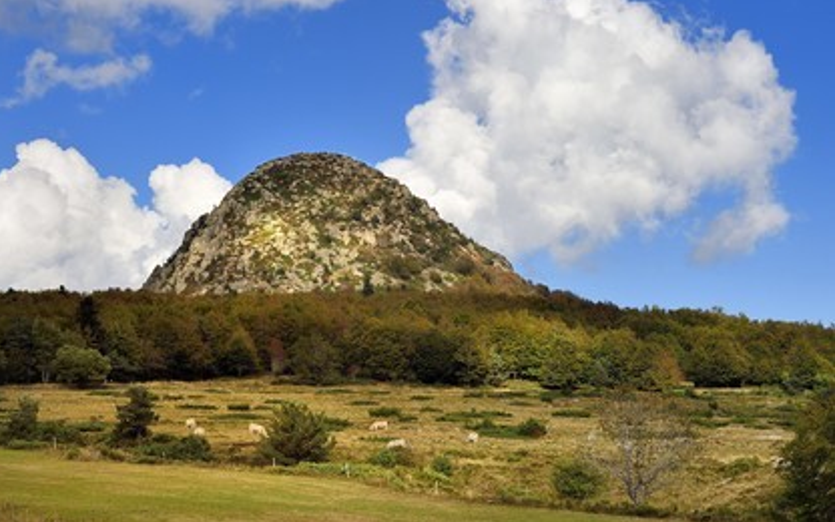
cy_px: 245
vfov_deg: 17.6
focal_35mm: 74
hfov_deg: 27.8
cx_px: 415
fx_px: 1684
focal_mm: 72
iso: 200
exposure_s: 1/320
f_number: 13
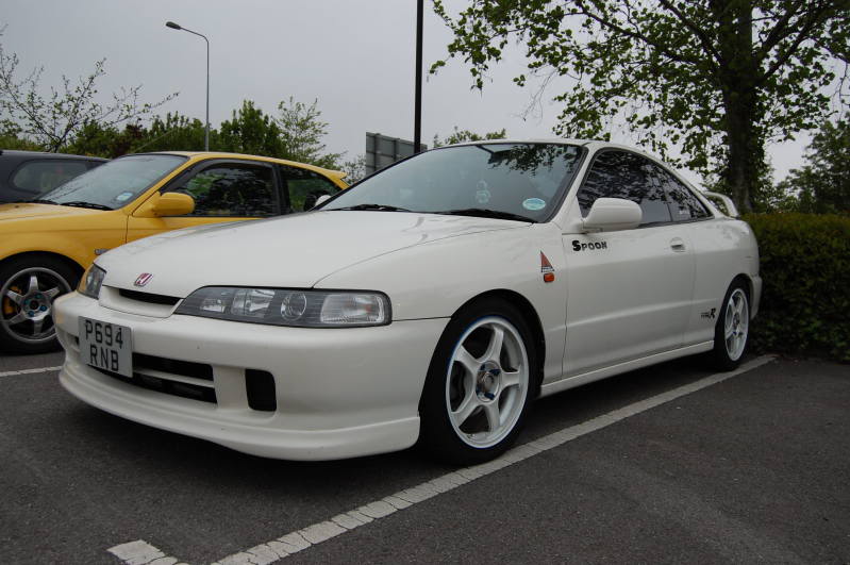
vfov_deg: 39.9
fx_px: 778
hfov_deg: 57.3
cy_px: 282
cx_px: 425
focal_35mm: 33
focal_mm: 22
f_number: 5.6
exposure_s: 1/100
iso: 400
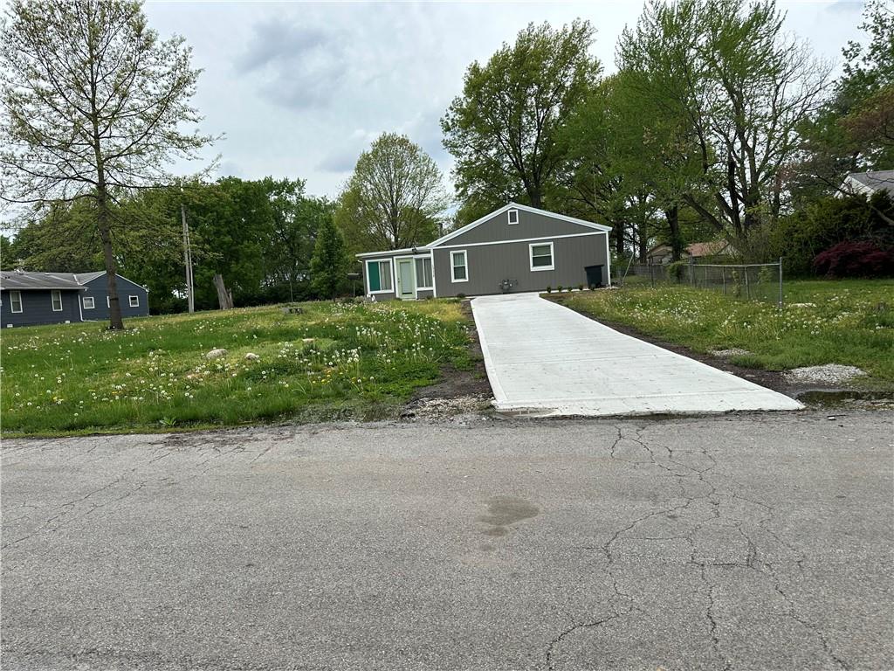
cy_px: 336
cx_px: 447
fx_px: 620
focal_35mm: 24
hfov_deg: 71.6
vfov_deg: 56.8
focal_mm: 6.86
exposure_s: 1/2732
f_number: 1.78
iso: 80
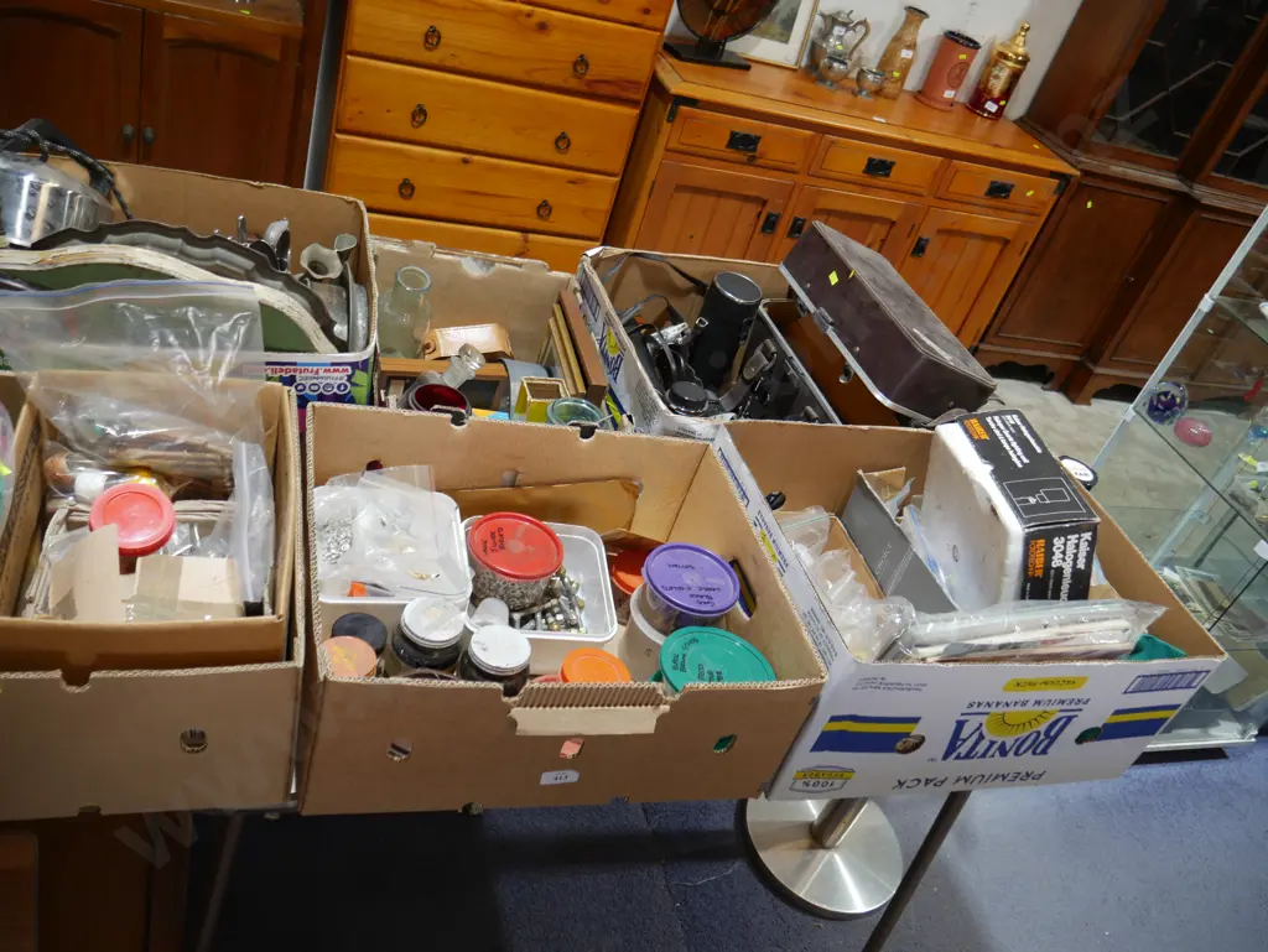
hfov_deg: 63.4
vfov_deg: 49.8
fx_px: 1026
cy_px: 476
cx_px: 634
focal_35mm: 28
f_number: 3.5
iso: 250
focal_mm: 14
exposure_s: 1/60
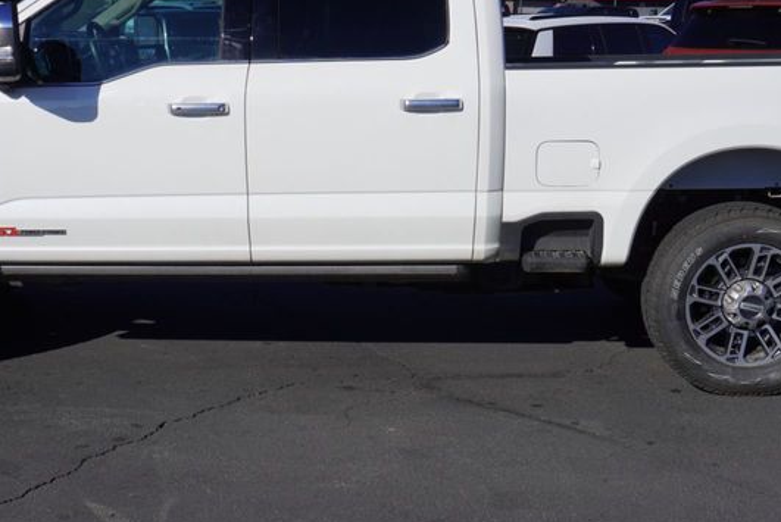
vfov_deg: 24.6
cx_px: 341
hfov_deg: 36.2
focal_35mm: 55
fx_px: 1193
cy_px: 185
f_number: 10
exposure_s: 1/320
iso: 100
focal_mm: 19
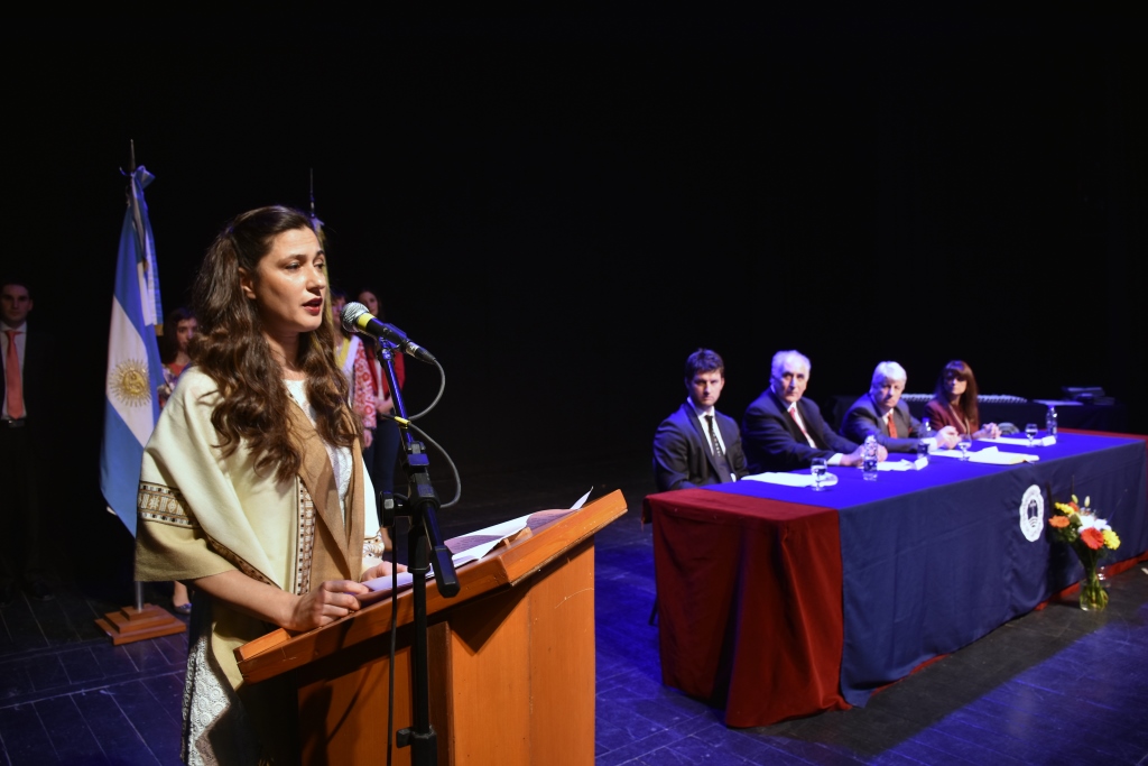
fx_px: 861
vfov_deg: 47.9
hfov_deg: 67.4
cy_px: 383
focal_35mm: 27
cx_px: 574
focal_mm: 18
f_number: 3.5
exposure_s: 1/30
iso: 400
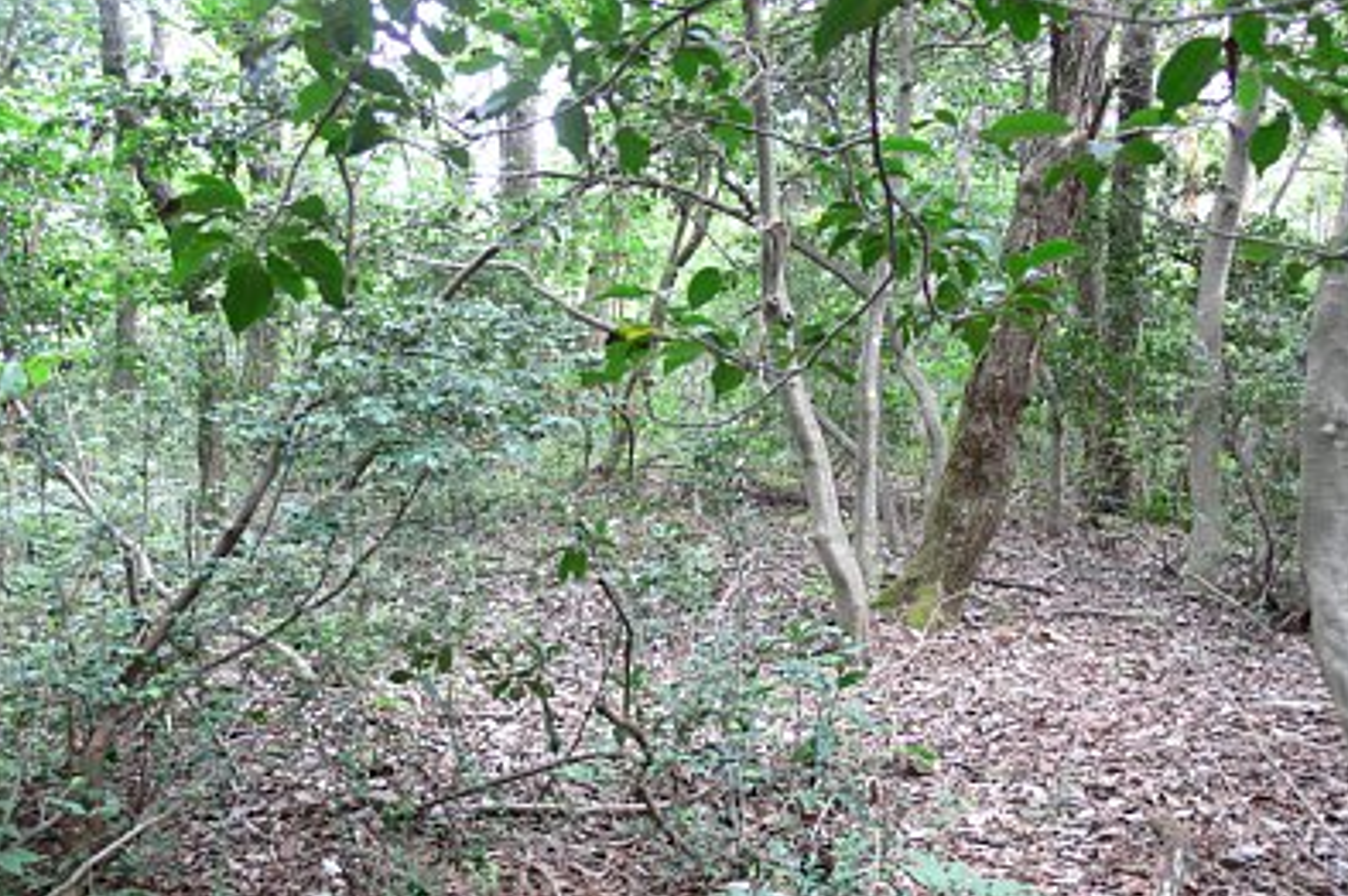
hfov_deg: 51.9
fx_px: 1384
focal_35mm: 37
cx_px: 677
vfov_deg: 35.8
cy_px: 390
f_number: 2.8
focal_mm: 7.4
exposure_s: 1/30
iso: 160
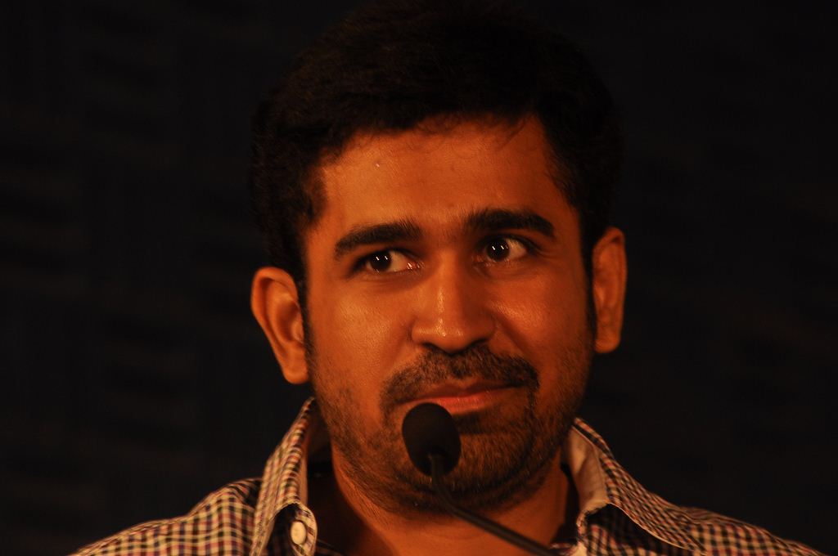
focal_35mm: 300
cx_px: 419
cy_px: 278
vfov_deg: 4.6
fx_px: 6974
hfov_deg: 6.9
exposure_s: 1/30
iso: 400
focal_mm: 200
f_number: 5.6
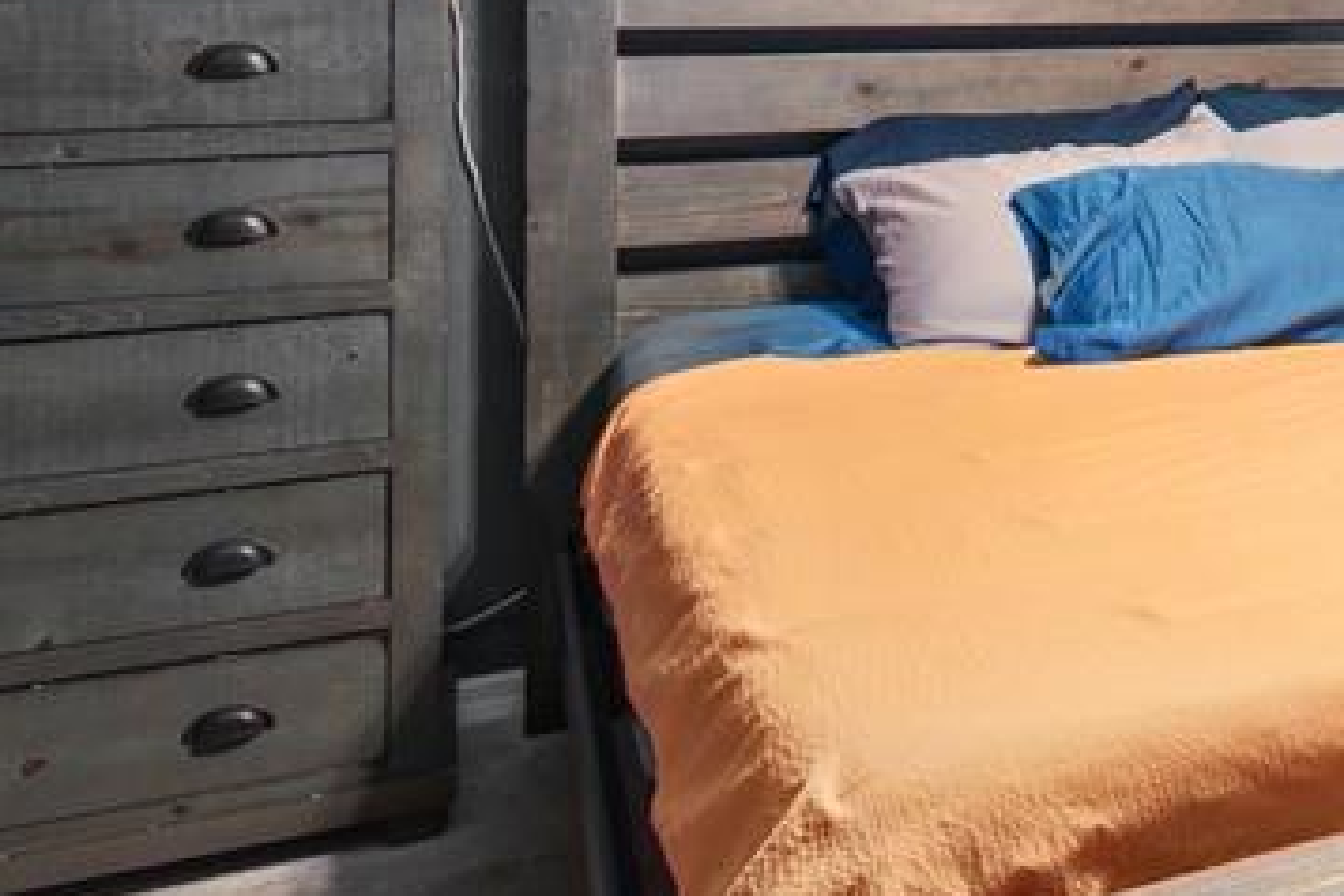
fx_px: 1605
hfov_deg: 37.0
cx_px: 1532
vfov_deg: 29.4
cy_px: 30
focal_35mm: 43
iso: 250
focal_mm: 10
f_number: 9
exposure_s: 4
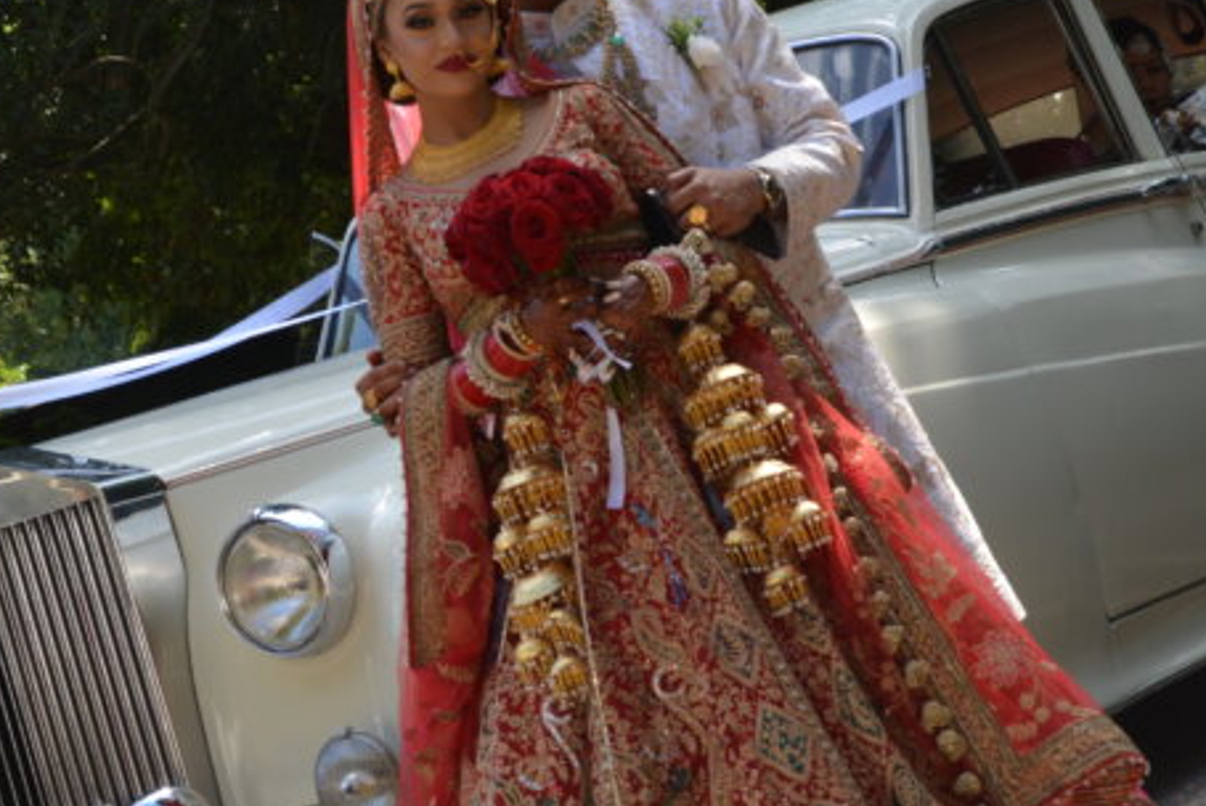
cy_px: 423
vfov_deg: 11.6
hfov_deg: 17.3
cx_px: 681
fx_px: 3960
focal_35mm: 118
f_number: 7.1
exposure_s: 1/200
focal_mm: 35
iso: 100
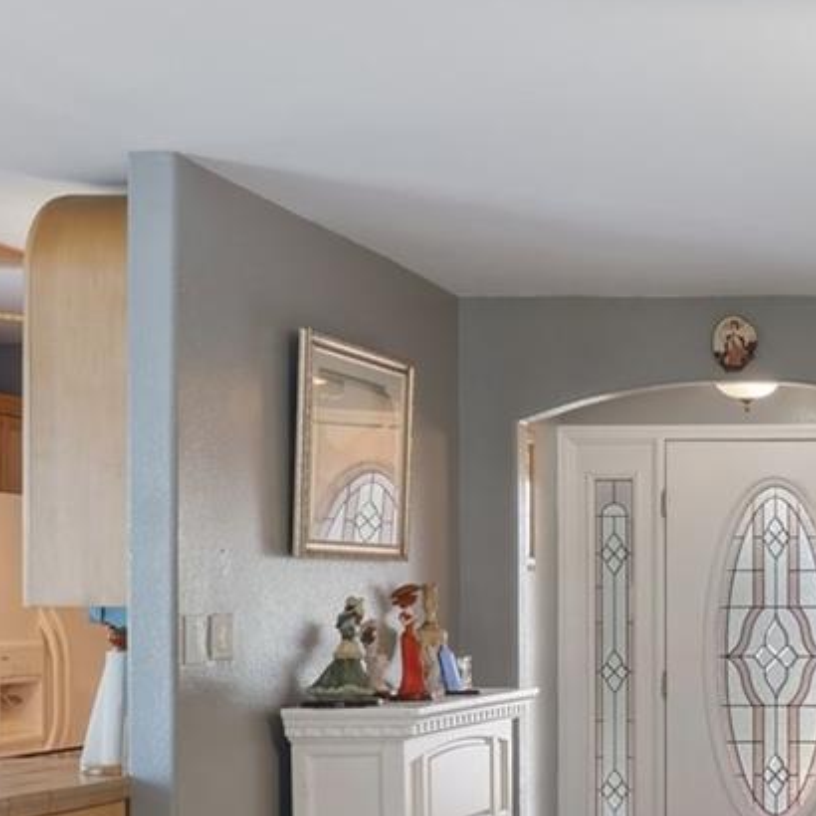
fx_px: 1724
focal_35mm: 65
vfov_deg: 26.3
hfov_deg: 22.8
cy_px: 623
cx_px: 1140
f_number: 8
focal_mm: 13
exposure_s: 1/2
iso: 1000
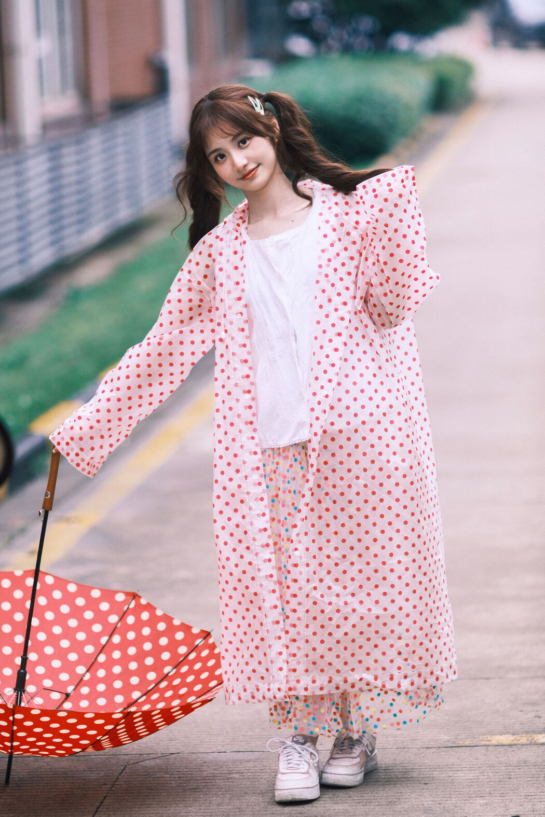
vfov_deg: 16.0
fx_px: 2906
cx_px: 272
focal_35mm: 128
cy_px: 408
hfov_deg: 10.7
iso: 1000
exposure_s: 1/1000
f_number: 1.6
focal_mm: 85
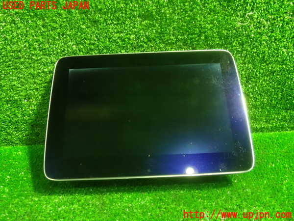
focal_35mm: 30
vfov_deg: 46.8
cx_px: 147
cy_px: 110
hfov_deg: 60.0
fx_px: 255
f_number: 2.3
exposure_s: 1/30
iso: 800
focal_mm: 5.4
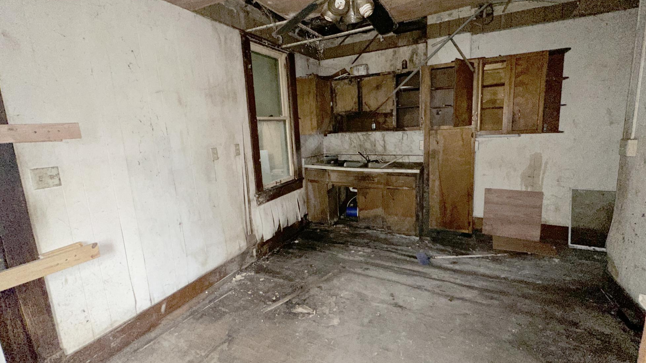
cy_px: 170
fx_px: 274
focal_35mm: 16
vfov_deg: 67.0
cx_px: 328
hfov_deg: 99.4
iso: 500
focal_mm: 2.22
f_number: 2.2
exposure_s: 1/23
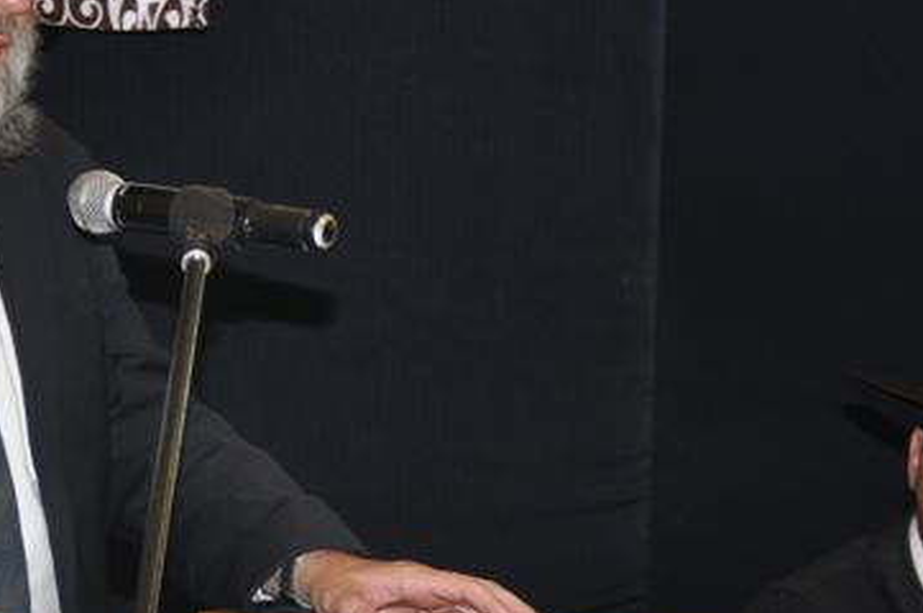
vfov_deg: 5.4
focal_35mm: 255
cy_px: 452
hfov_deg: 8.0
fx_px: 6532
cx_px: 23
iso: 200
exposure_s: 1/30
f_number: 5.3
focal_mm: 60
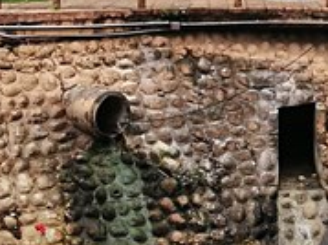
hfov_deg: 12.5
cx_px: 438
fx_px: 1449
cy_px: 9
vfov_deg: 9.6
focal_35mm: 153
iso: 64
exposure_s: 1/100
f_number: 2.2
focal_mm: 4.5
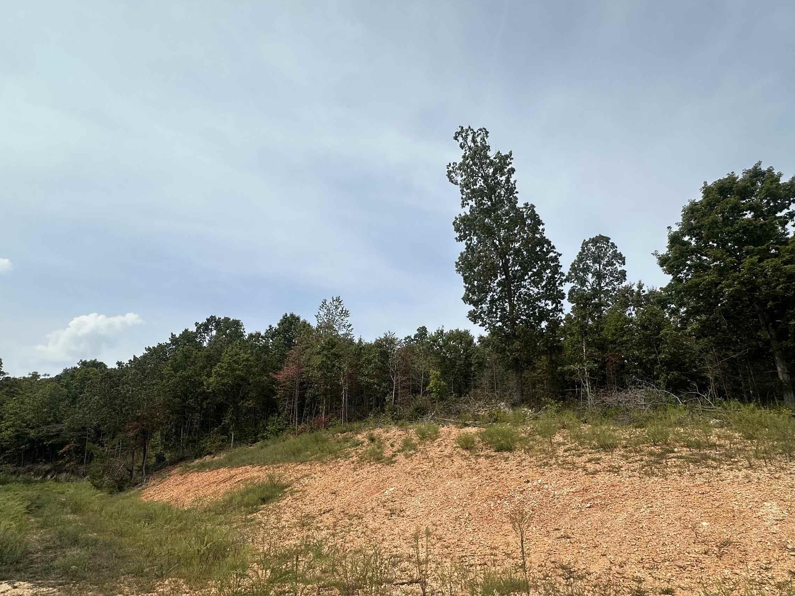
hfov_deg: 84.7
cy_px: 352
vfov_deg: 68.1
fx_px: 436
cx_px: 404
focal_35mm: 19
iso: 50
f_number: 2.2
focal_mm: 2.22
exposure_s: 1/3125
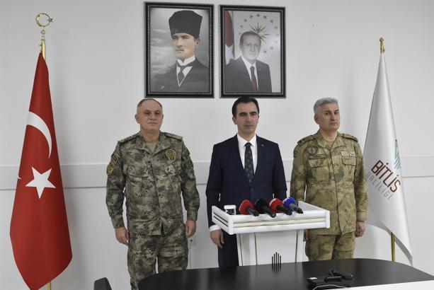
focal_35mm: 46
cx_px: 217
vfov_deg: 29.0
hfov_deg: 42.3
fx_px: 561
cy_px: 145
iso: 1600
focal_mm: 31
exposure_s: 1/160
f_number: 6.3
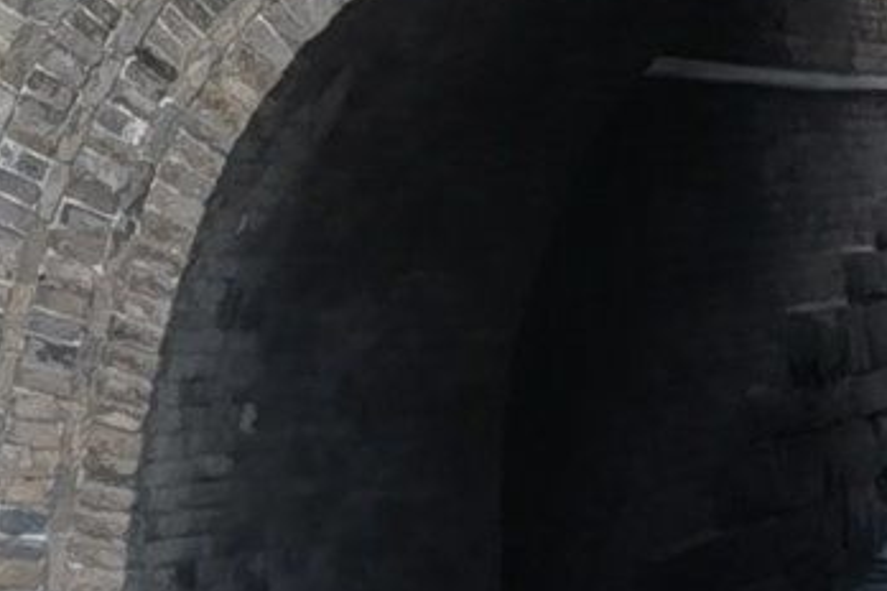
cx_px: 117
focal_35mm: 237
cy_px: -1981
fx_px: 5839
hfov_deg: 8.7
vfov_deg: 5.0
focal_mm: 6.67
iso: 50
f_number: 1.9
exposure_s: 1/1250
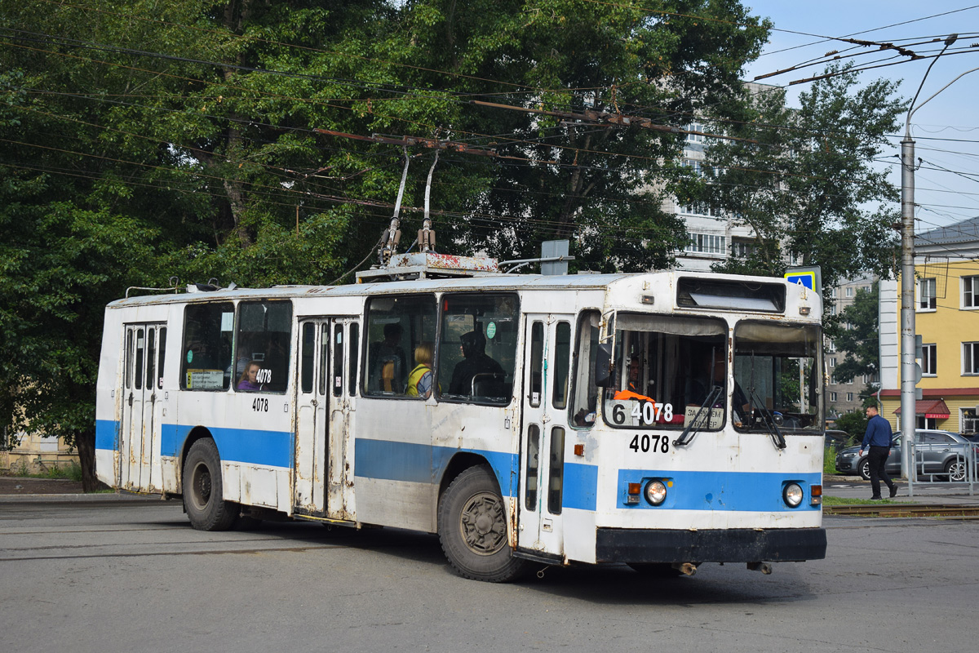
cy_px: 326
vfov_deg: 20.2
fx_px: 1835
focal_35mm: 68
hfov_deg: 29.9
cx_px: 490
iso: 200
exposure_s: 1/800
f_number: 5.6
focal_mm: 45
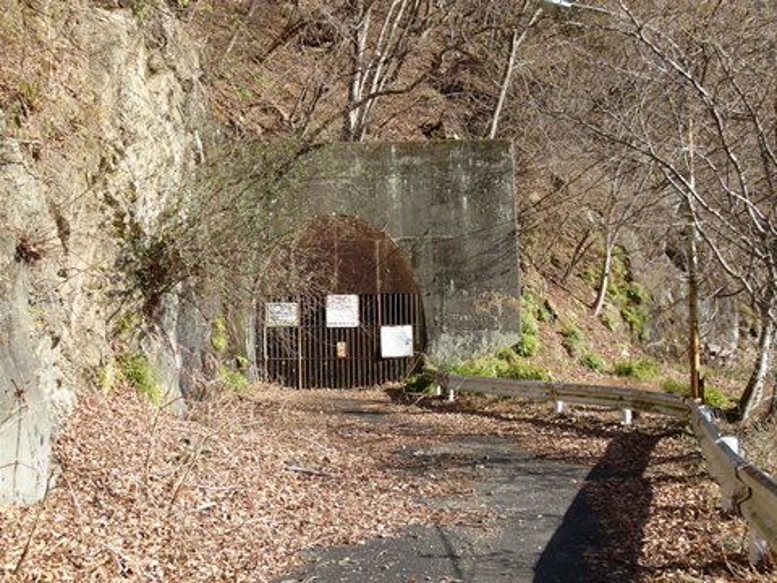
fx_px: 898
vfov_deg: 36.0
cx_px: 388
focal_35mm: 40
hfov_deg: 46.8
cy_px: 292
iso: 100
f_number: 4
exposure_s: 1/320
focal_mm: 7.3
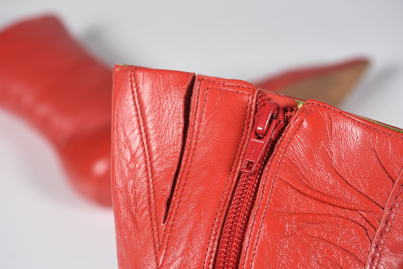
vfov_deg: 11.4
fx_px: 1344
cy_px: 134
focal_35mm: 120
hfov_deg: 17.0
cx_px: 202
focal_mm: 80
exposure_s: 1/125
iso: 200
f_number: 11
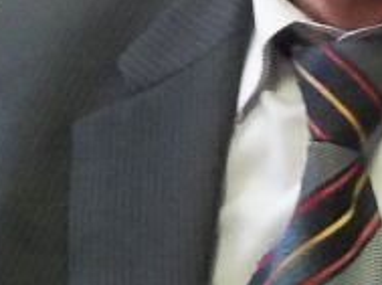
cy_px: -44
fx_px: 1729
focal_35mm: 157
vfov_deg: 9.3
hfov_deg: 12.5
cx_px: 51
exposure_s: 1/20
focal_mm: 6.7
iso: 400
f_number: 3.6
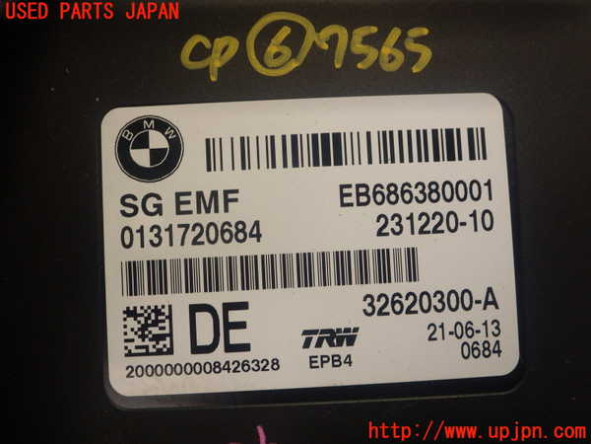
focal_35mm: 31
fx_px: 529
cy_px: 222
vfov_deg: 45.4
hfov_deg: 58.4
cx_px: 296
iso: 250
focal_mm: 5.5
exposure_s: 1/45
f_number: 3.1
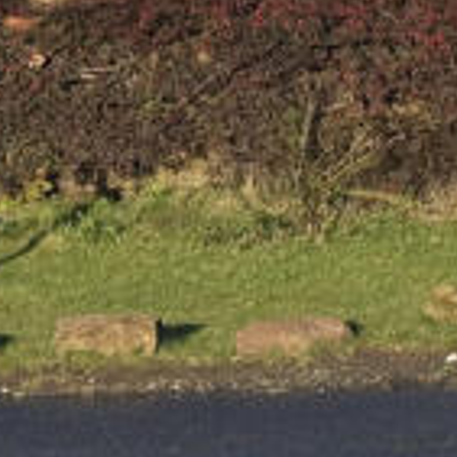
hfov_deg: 9.3
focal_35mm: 175
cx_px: 922
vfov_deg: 9.8
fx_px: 2614
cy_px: -102
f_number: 1.78
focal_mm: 6.76
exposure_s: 1/4608
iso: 64
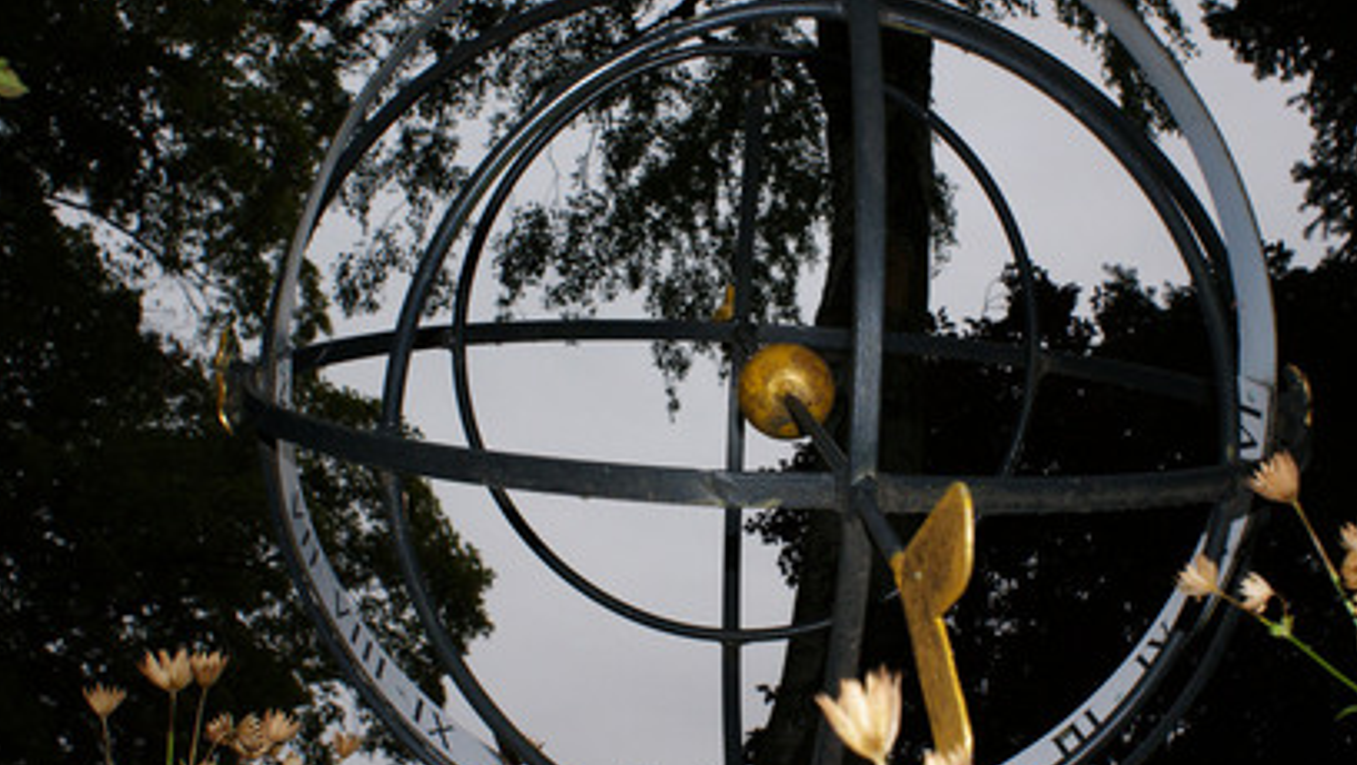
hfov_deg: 44.5
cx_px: 738
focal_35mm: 46
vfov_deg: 26.0
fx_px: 1656
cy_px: 442
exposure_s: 1/160
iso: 400
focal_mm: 26
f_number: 10
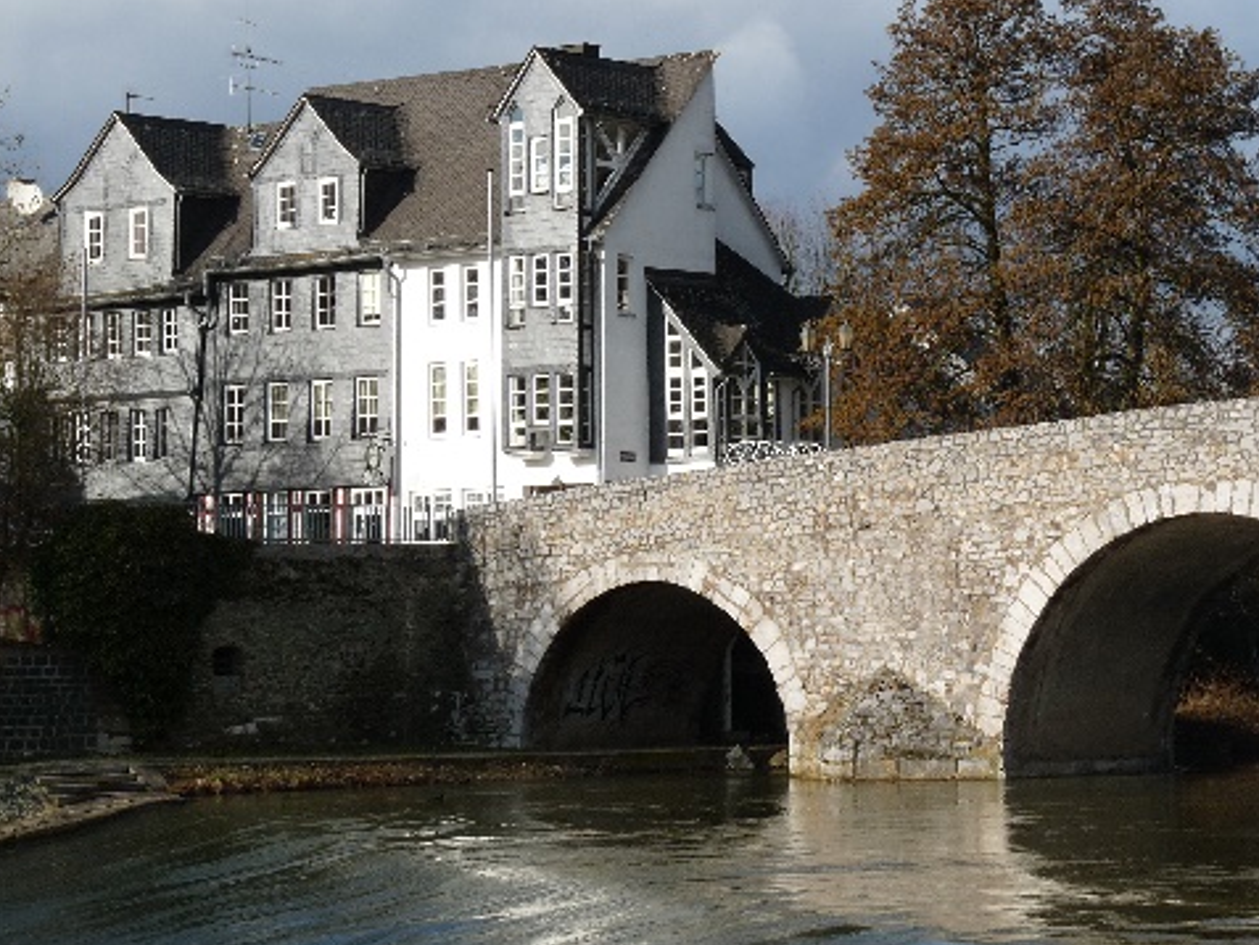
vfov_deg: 13.1
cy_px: 376
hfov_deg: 17.4
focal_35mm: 113
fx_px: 4111
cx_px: 794
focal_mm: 15.5
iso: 100
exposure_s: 1/400
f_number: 5.6
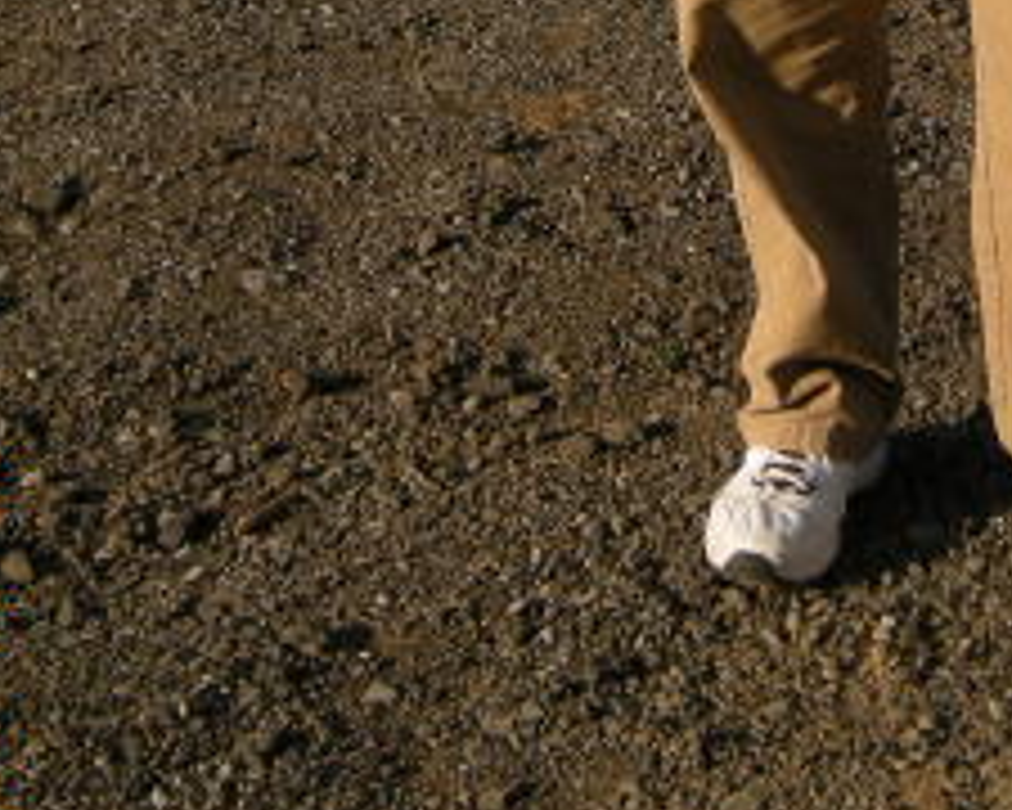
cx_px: 760
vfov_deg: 12.6
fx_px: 3504
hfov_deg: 16.3
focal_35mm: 117
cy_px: -333
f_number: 3.5
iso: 64
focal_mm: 7.5
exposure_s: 1/418
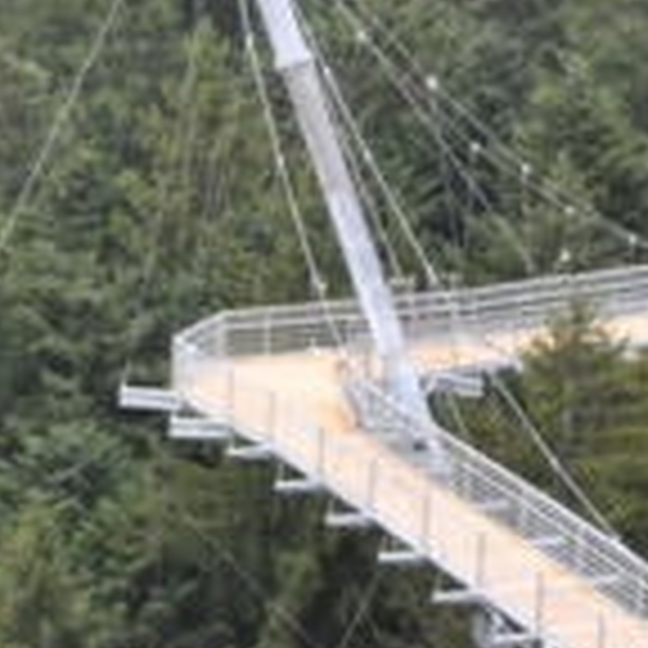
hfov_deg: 3.1
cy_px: 446
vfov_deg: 3.1
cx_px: 574
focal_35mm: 558
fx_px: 11817
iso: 400
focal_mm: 95
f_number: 5.6
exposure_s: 1/500
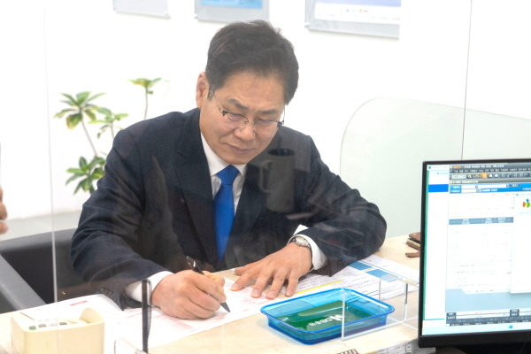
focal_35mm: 62
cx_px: 266
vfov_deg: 21.9
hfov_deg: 32.4
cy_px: 177
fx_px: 914
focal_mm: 62
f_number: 5
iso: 1600
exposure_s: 1/160
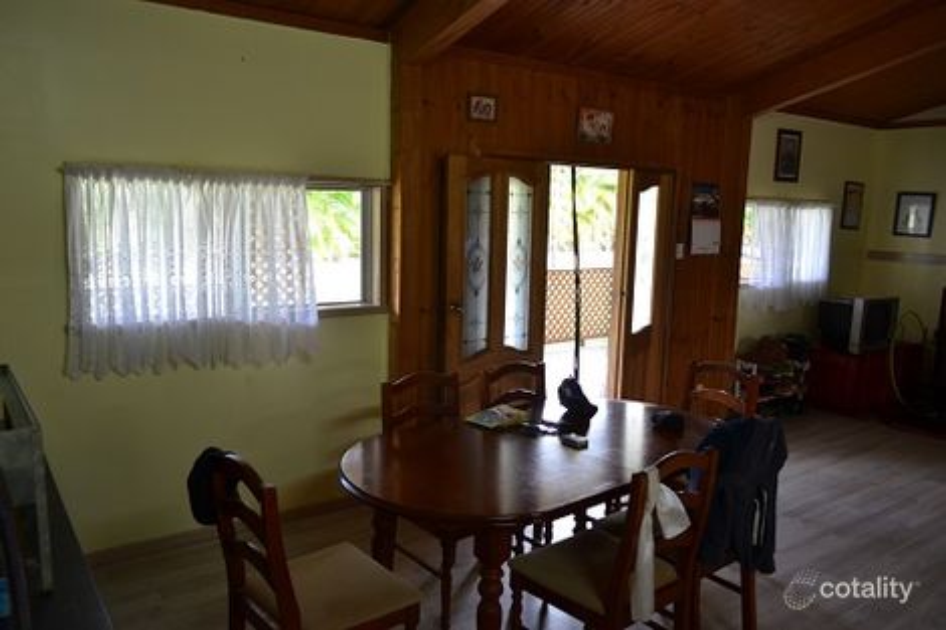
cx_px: 473
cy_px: 315
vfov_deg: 47.9
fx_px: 709
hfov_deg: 67.4
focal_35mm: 27
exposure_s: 1/60
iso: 720
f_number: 4
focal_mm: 18
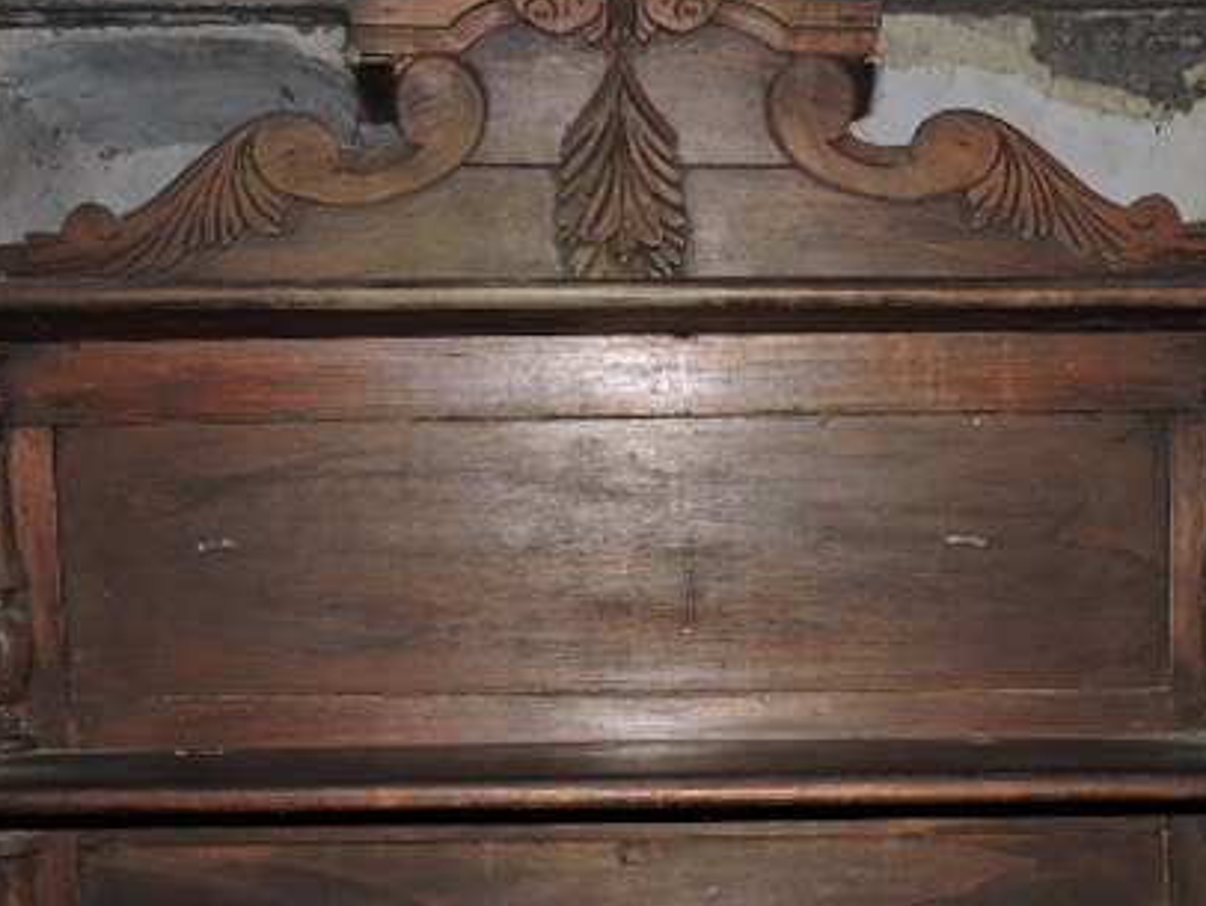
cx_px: 698
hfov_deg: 36.7
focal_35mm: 52
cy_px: 621
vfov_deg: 27.8
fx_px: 1813
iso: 100
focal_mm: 5.9
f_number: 3.6
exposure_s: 1/60
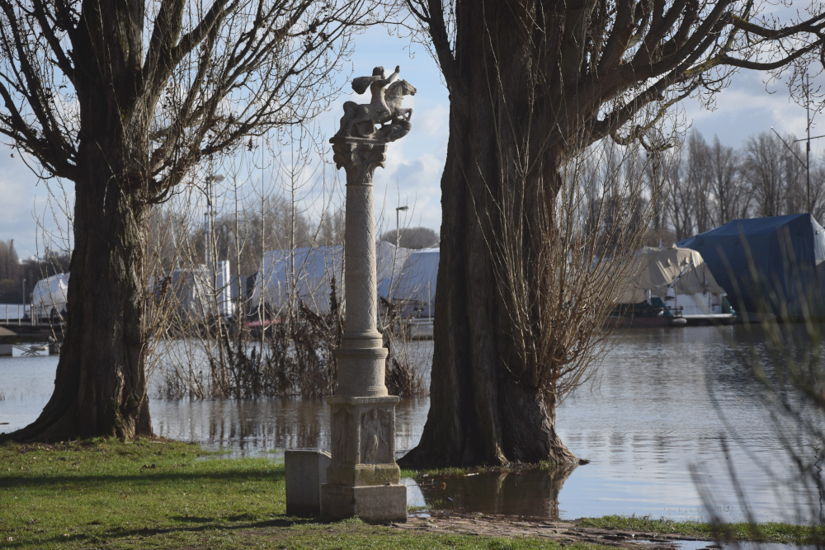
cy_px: 275
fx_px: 2750
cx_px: 412
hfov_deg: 17.1
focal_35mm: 120
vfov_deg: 11.4
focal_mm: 80
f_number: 5.6
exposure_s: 1/1000
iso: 200
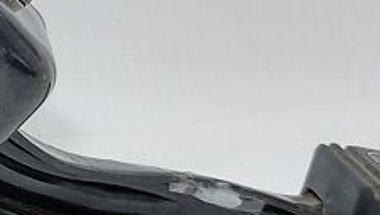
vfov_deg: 7.5
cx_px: -432
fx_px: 1624
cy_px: -78
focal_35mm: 161
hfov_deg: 11.7
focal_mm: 5.23
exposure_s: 1/50
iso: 80
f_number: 1.8
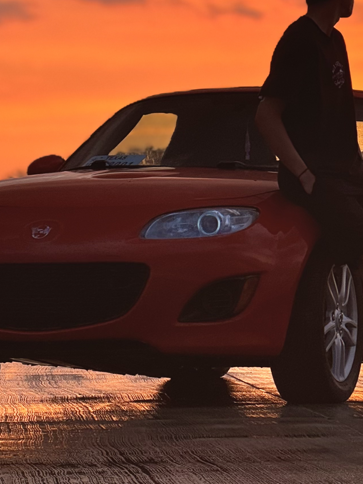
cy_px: 141
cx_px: 237
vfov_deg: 6.9
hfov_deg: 5.2
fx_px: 3986
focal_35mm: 285
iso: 50
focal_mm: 15.66
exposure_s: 1/99
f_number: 2.8
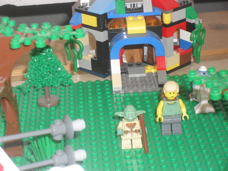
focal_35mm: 105
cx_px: 114
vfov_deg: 14.1
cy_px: 86
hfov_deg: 18.7
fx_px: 692
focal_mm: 18.9
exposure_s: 1/60
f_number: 5.8
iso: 200
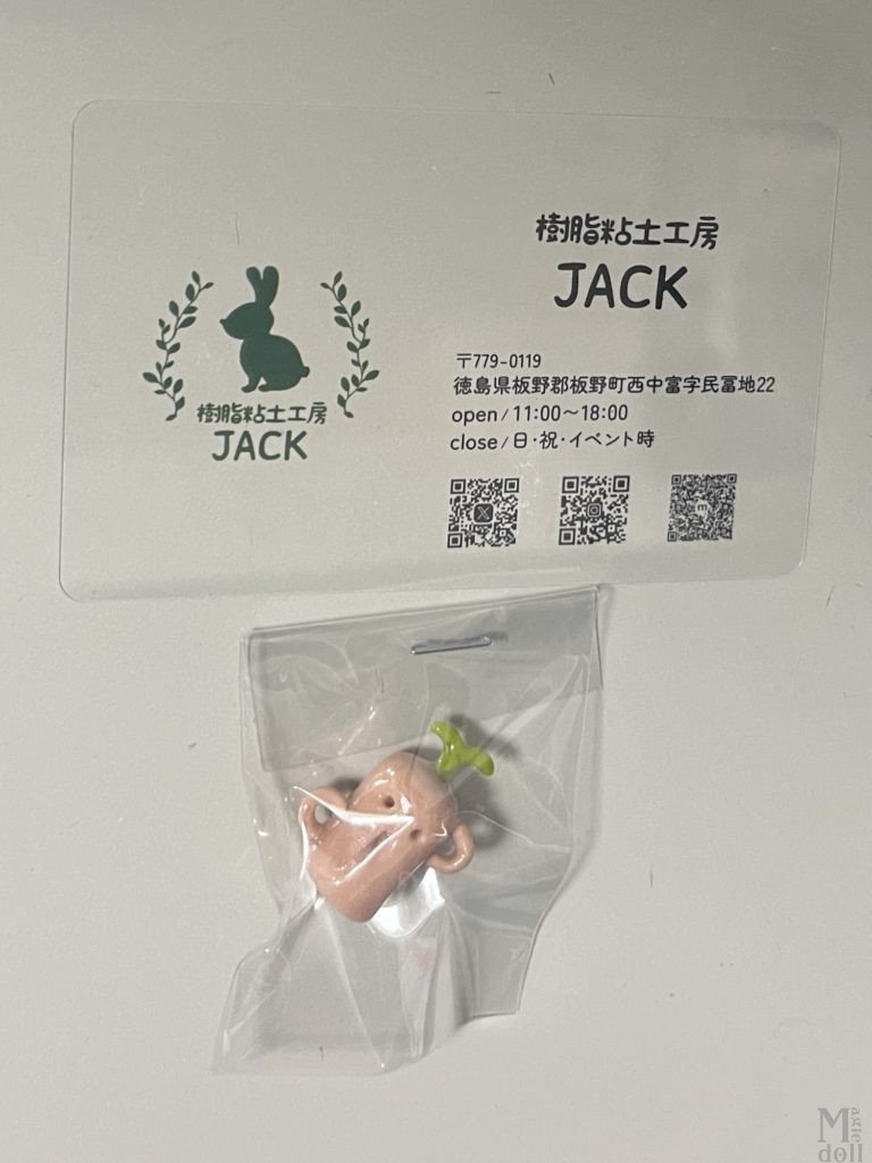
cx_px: 436
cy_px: 582
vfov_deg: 67.3
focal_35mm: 26
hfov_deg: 53.1
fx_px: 873
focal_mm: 5.1
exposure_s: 1/50
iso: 400
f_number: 1.6
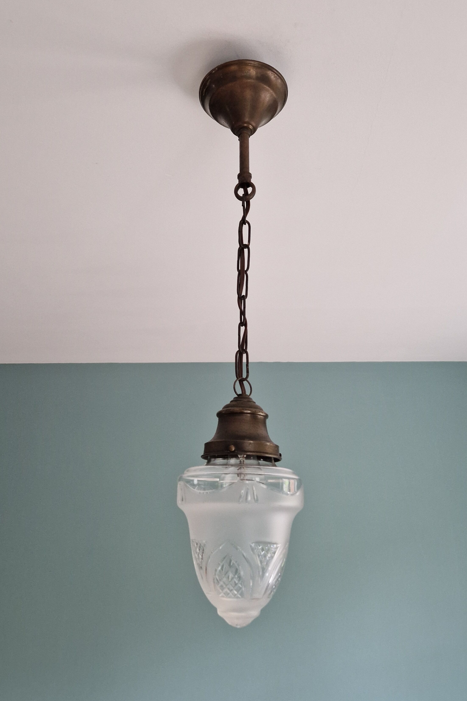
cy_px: 357
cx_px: 243
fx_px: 564
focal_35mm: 29
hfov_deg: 45.0
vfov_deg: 63.7
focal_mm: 5.4
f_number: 1.8
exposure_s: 1/100
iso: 64
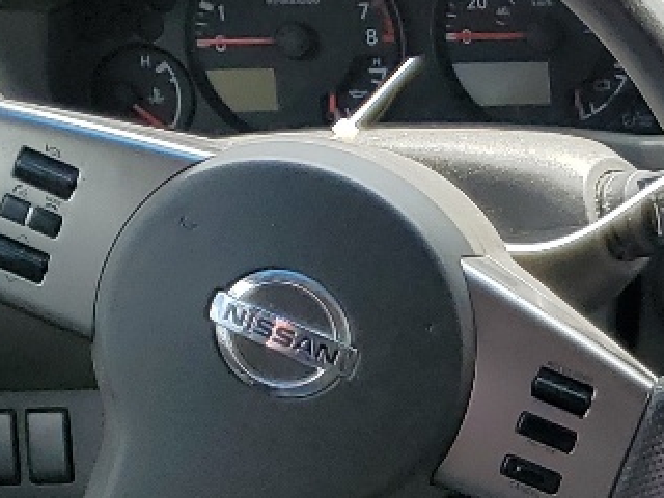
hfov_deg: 13.9
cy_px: 826
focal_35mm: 130
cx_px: 1106
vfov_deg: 10.8
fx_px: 2494
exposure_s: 1/769
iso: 50
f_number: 1.5
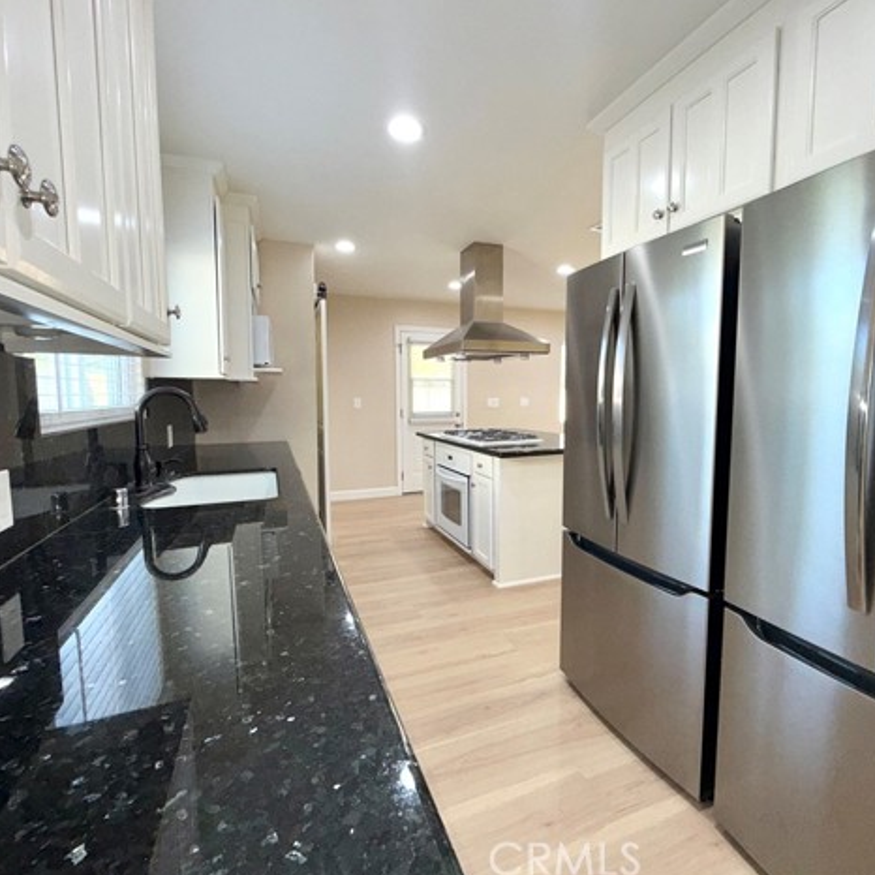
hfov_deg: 83.8
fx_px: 486
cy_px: 436
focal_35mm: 17
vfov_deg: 84.0
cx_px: 473
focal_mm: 2.22
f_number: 2.2
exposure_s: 1/122
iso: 80
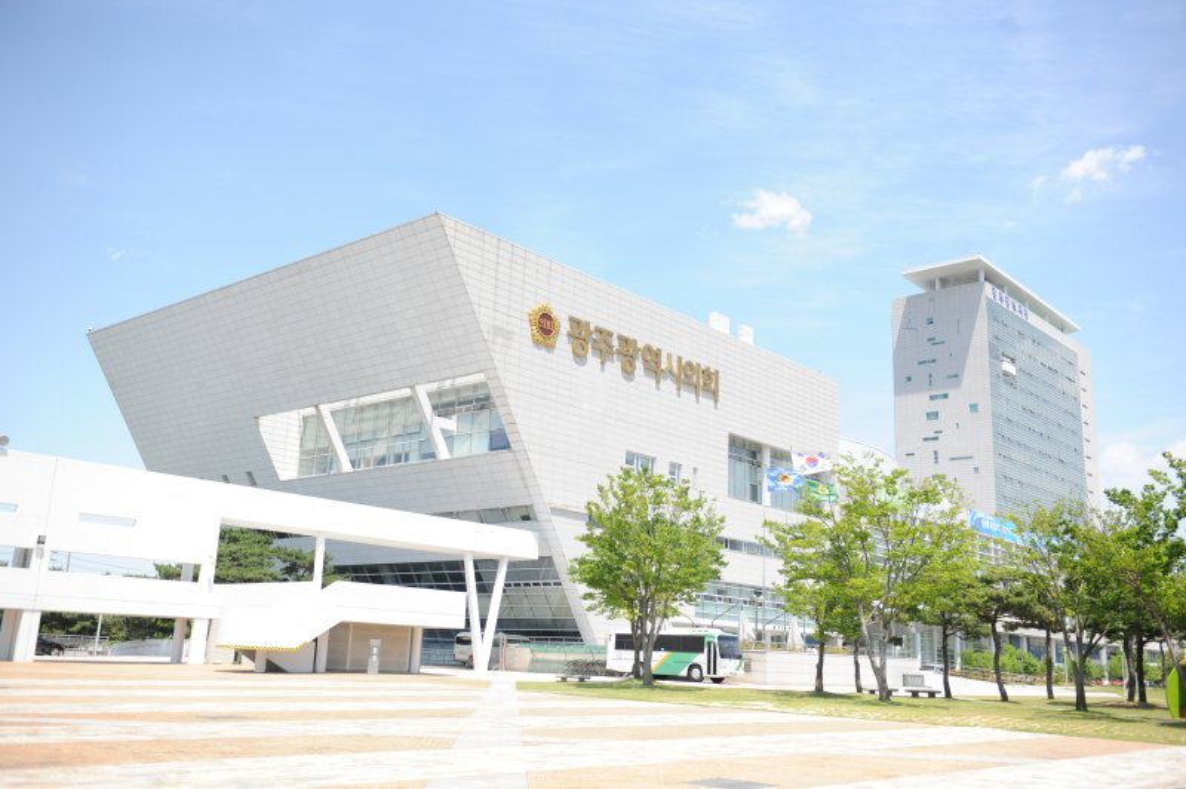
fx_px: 1119
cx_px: 593
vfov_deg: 38.8
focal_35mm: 34
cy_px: 394
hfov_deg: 55.8
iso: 1000
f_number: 3.5
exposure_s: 1/8000
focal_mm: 34
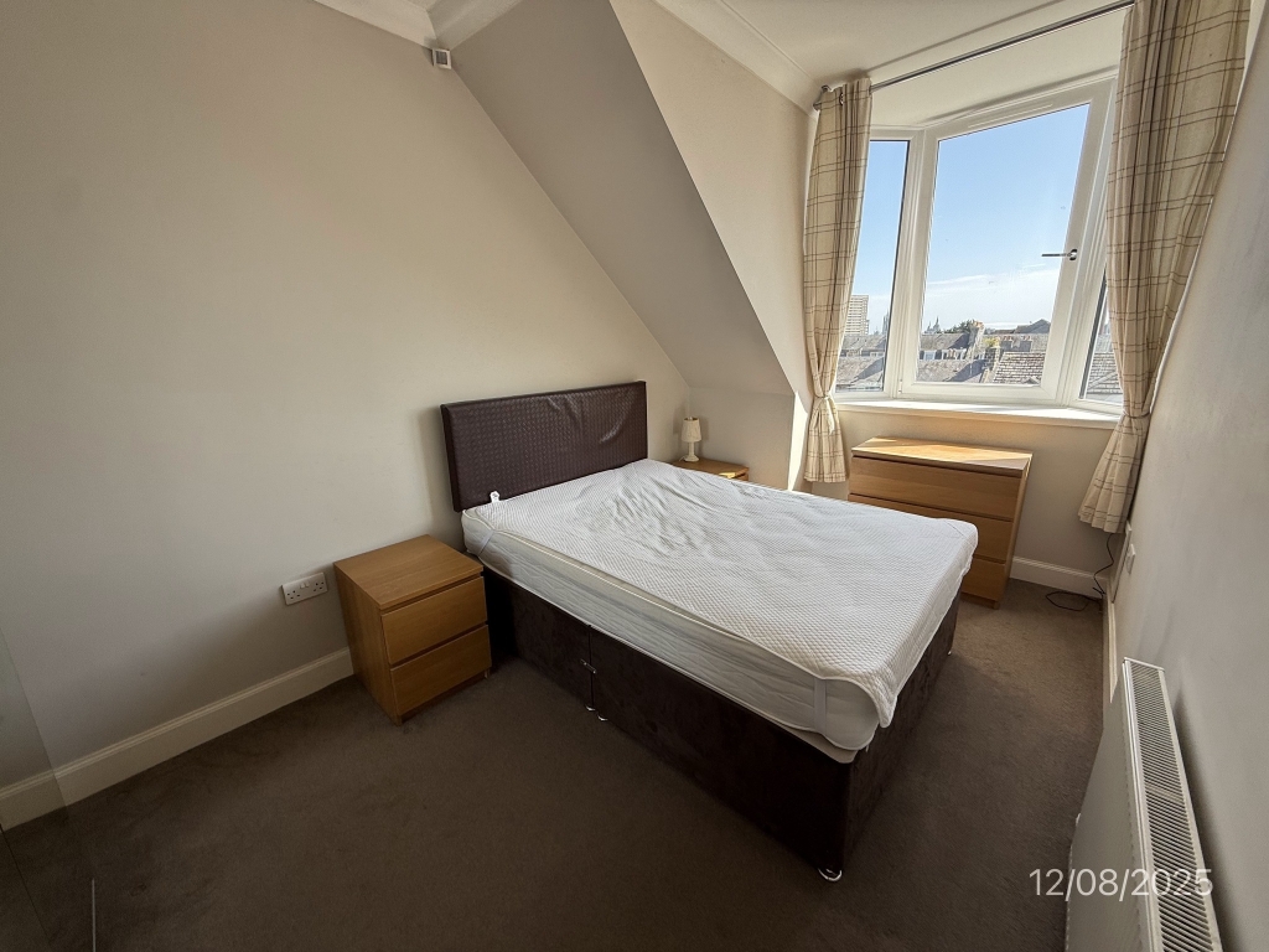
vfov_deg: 85.7
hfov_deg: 102.1
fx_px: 513
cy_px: 476
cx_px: 634
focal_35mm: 14
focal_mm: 2.22
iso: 50
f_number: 2.2
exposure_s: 1/249
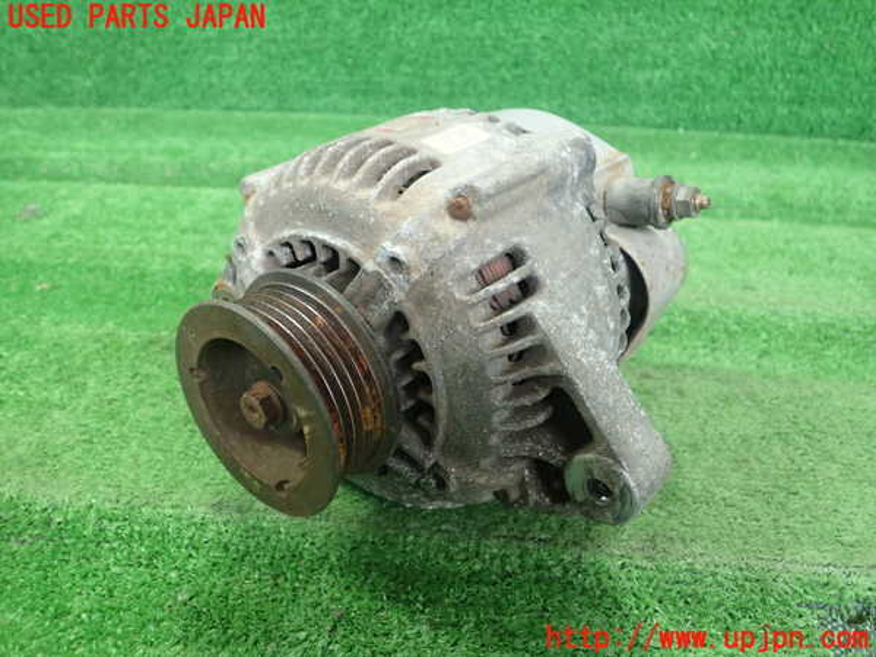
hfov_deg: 60.0
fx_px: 759
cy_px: 328
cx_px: 438
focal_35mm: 30
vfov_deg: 46.8
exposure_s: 1/125
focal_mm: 5.5
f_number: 2.3
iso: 400
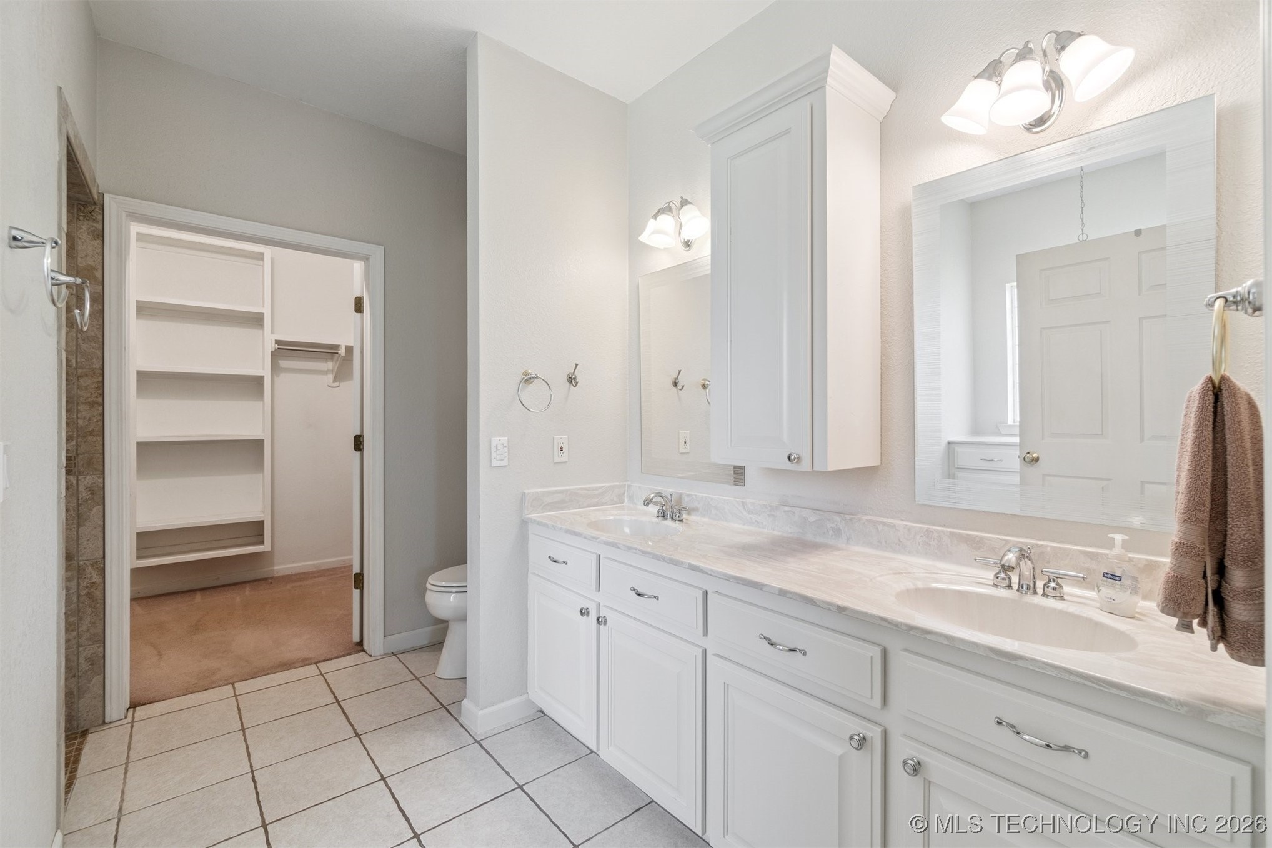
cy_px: 424
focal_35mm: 15
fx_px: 530
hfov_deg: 100.4
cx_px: 636
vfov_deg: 77.3
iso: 200
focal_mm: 10
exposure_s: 1/80
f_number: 6.3
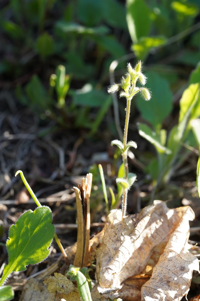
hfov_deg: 11.8
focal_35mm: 116
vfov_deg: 17.6
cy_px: 125
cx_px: 123
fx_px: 967
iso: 1000
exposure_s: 1/250
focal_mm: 90
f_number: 8
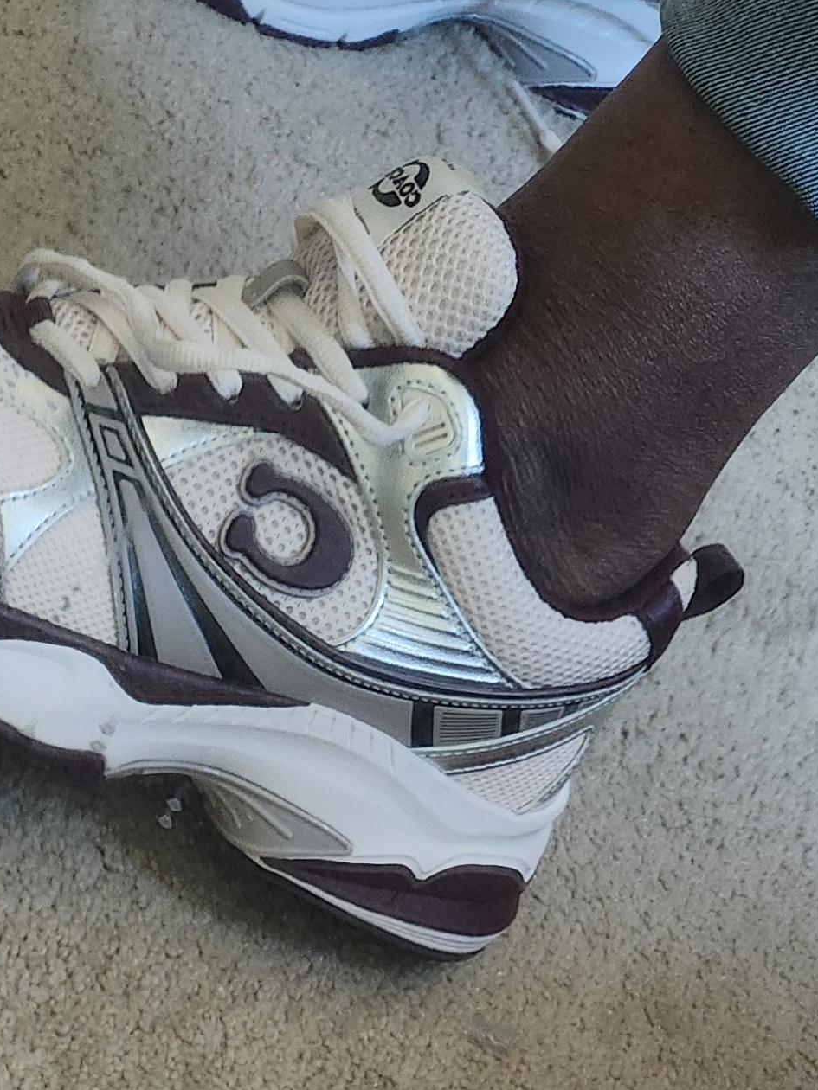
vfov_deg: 23.0
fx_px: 2300
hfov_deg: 19.3
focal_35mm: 73
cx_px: -83
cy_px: 1507
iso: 500
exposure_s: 1/24
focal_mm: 5.4
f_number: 1.8
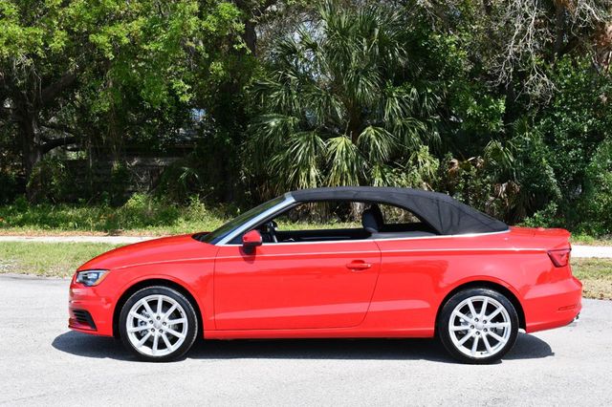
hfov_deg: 31.9
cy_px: 204
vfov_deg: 21.5
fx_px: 1070
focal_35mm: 63
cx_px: 306
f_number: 8
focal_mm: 42
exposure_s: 1/250
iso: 160
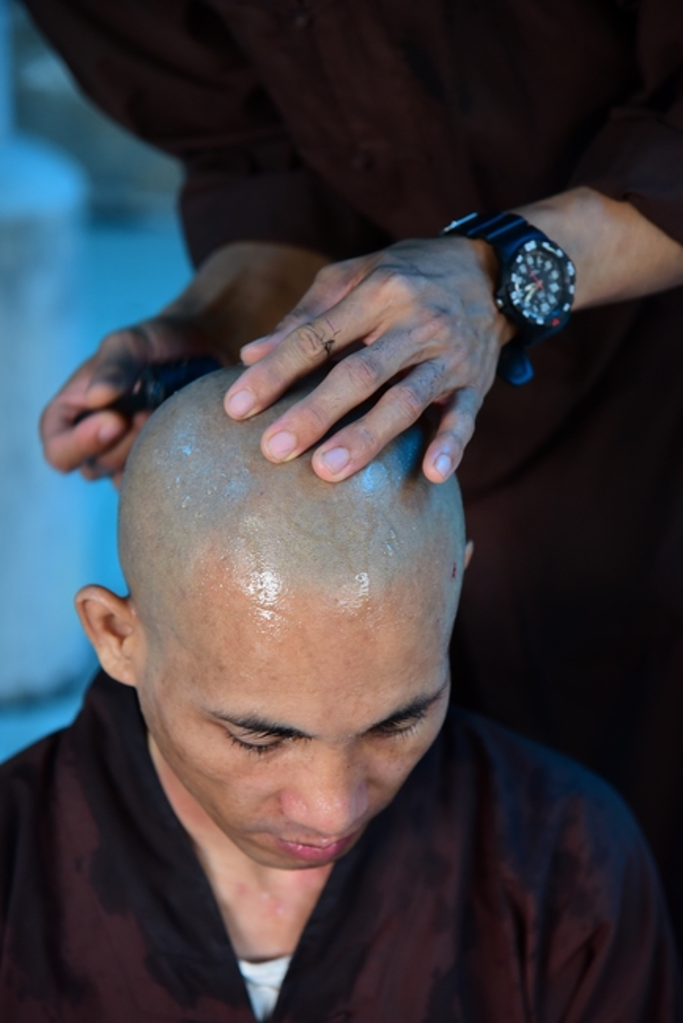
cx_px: 342
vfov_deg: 17.1
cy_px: 512
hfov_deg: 11.4
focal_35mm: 120
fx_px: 3411
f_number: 4.5
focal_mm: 120
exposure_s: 1/50
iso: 1600
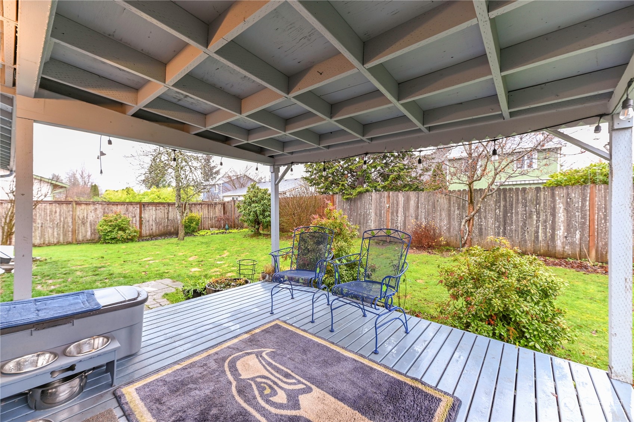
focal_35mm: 14
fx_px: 246
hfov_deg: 104.3
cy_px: 211
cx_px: 317
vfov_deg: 81.1
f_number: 6.3
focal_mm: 14
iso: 320
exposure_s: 1/6
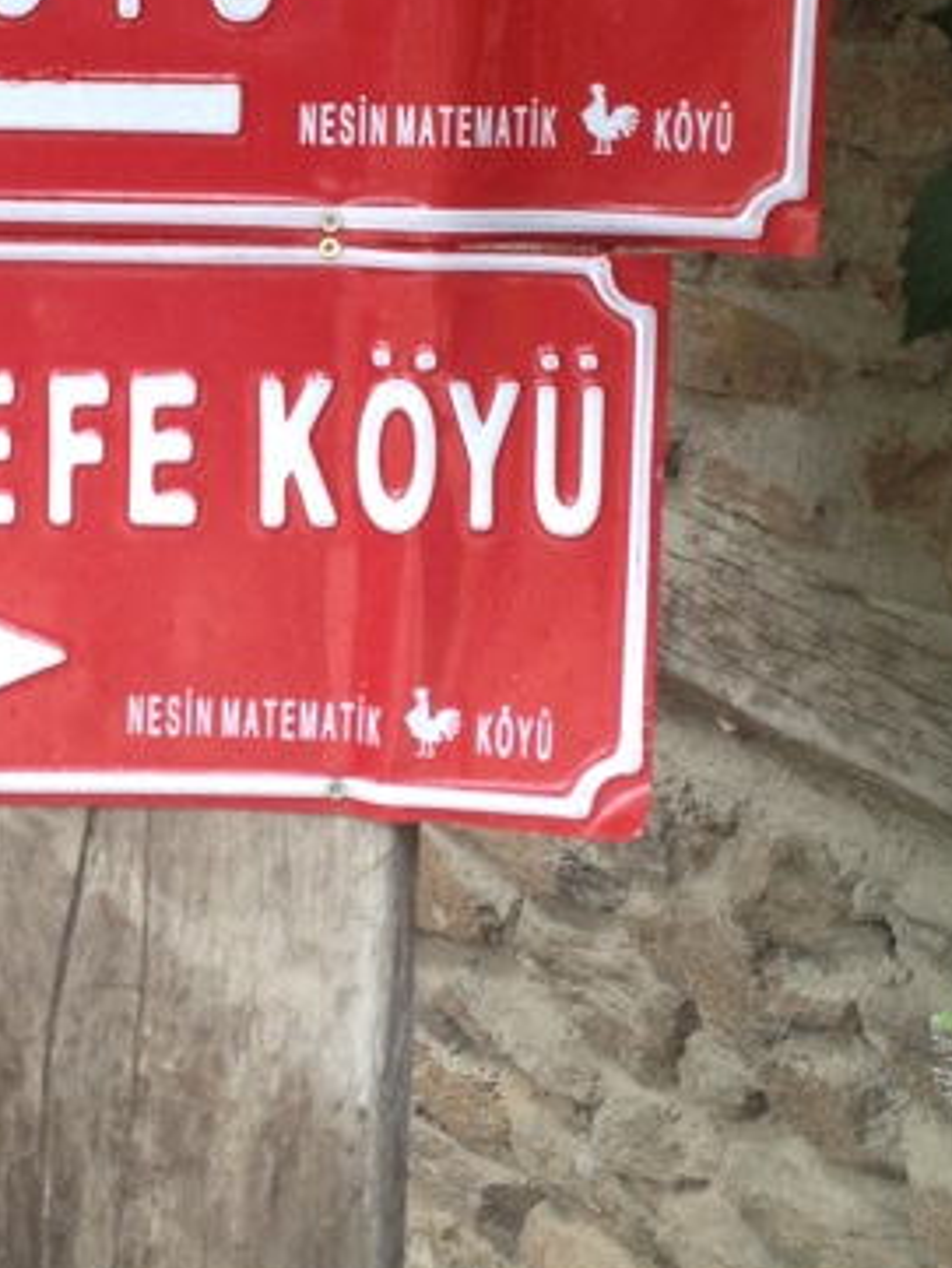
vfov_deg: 20.0
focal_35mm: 97
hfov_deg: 15.1
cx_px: 176
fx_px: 3555
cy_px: 267
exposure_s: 1/20
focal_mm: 4.28
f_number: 2.4
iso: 50
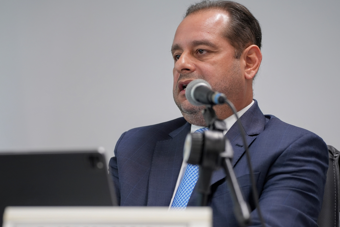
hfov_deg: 13.2
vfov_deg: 8.9
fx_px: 1464
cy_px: 142
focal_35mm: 155
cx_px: 139
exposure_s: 1/125
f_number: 2.8
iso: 1000
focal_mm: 110
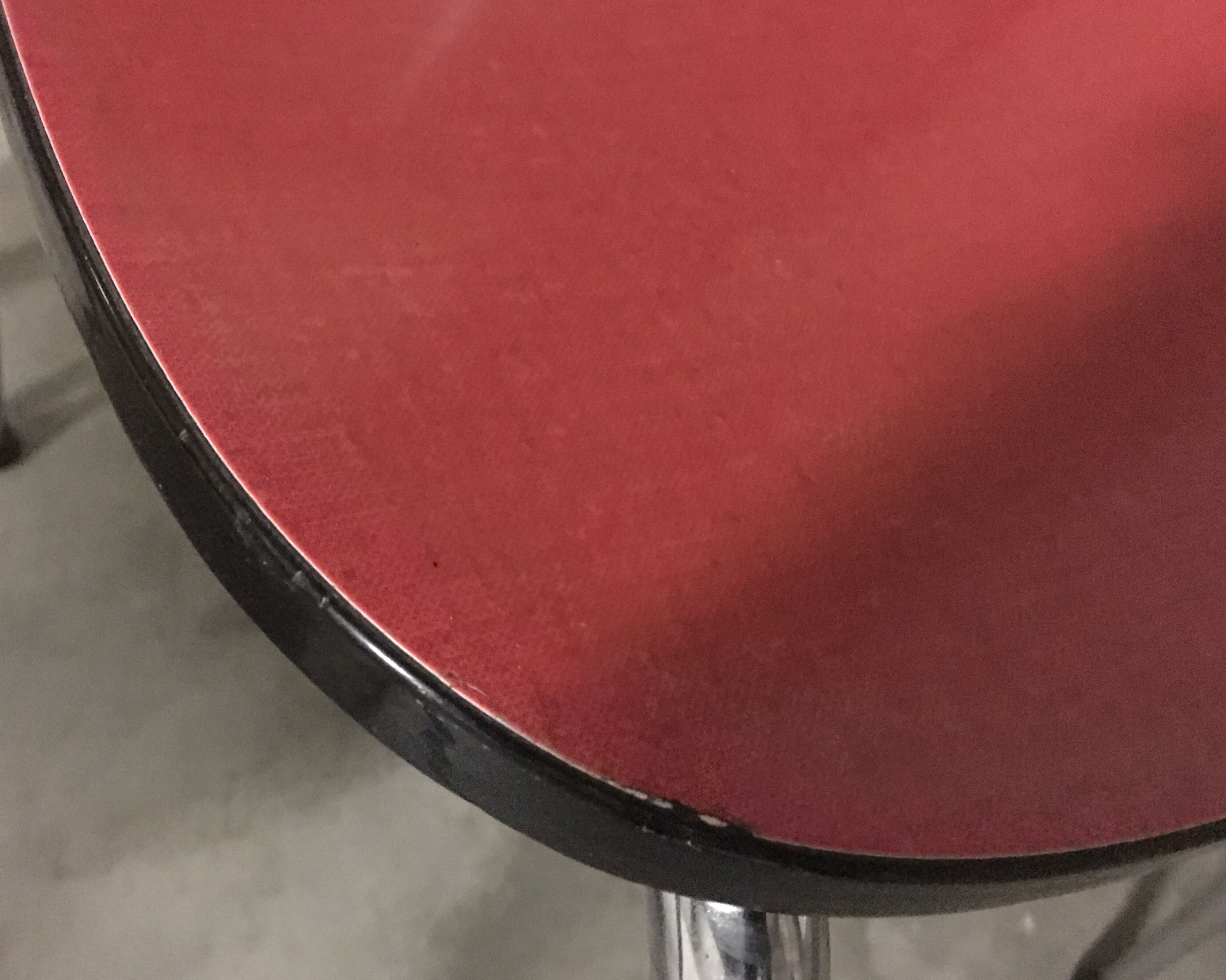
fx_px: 1234
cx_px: 525
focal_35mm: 34
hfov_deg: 52.7
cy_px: 453
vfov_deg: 43.3
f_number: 2.2
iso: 320
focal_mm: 4.15
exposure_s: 1/4
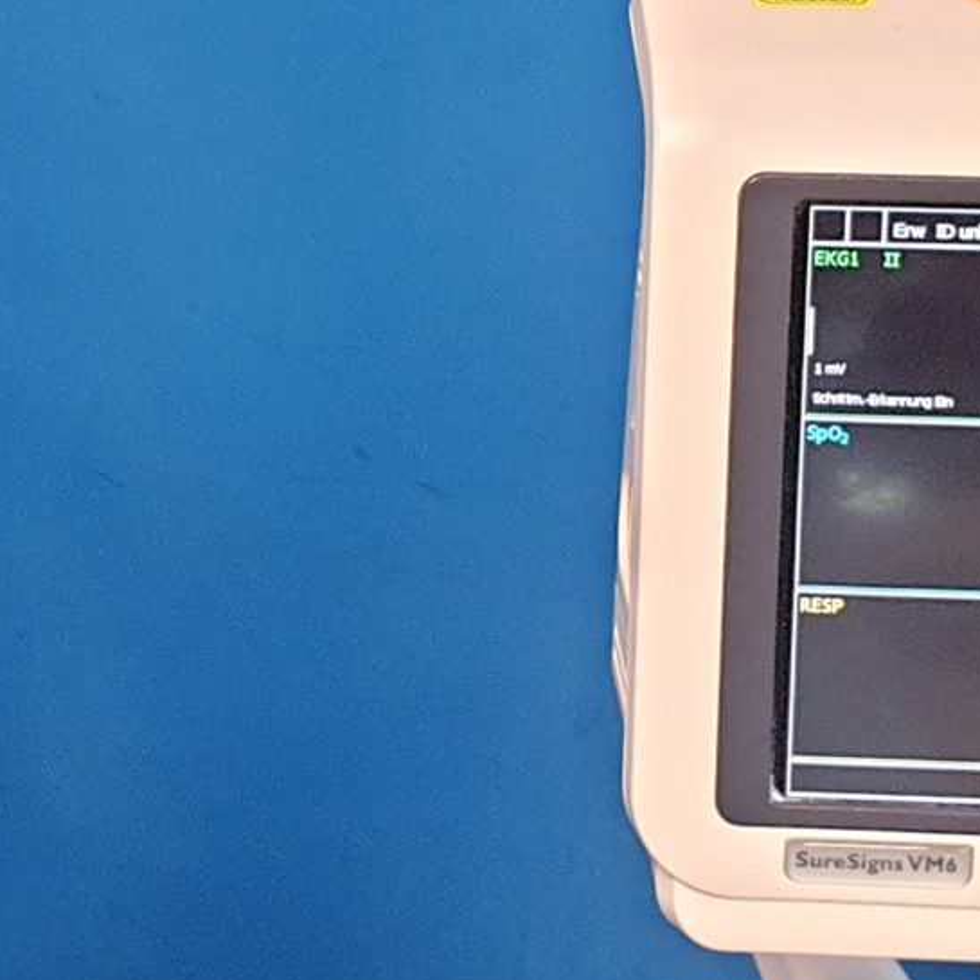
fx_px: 3459
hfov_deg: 15.9
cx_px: 70
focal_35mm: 108
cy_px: 142
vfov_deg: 16.0
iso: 320
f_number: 2.4
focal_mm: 4.3
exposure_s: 1/33
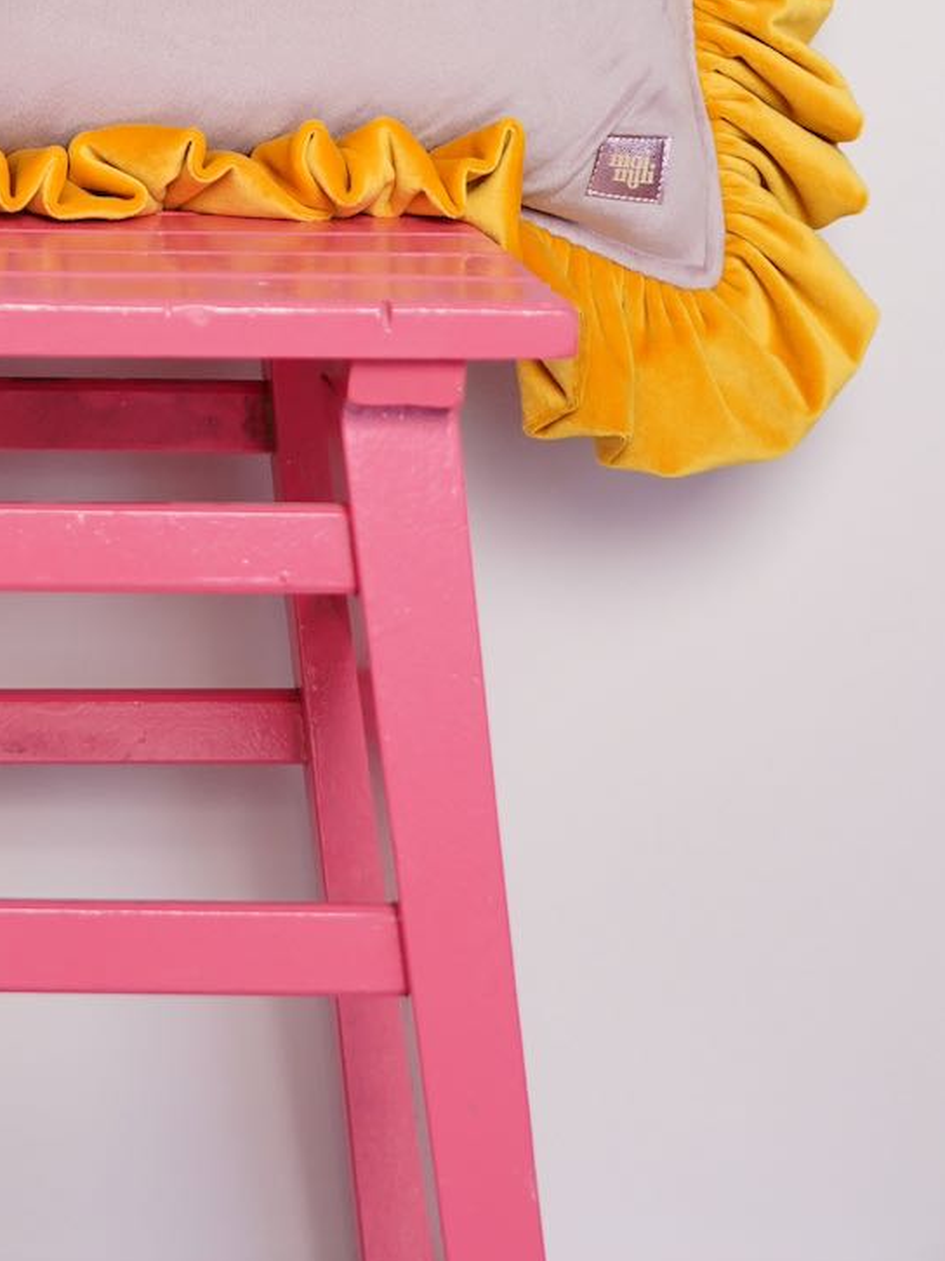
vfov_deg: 20.2
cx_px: 78
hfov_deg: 16.4
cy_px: -368
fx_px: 3241
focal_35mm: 89
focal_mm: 35
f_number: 4
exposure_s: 1/30
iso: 1000
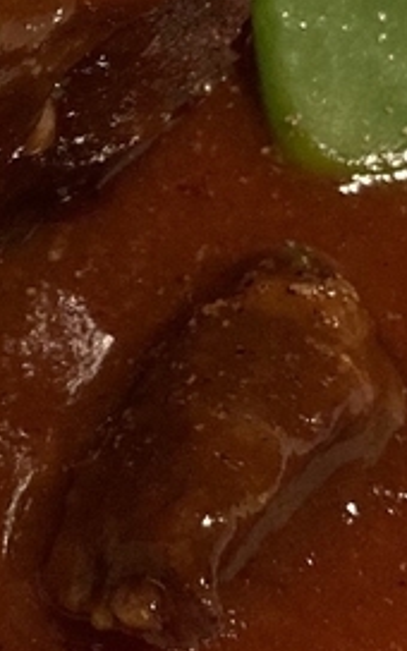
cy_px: -101
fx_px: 2325
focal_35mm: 131
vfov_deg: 15.4
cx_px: -86
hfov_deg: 9.9
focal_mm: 3.99
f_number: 1.8
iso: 400
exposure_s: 1/33
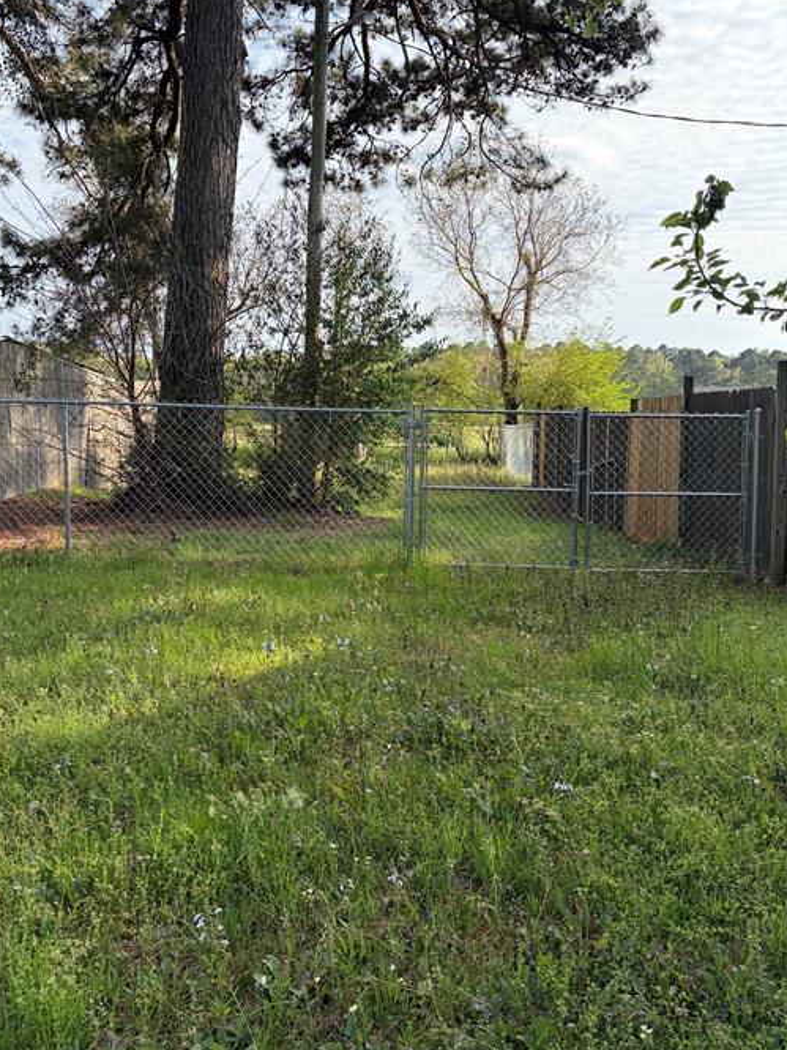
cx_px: 388
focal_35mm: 30
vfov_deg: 59.9
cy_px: 473
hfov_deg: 46.8
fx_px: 910
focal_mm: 5.96
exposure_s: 1/1799
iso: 64
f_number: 1.6
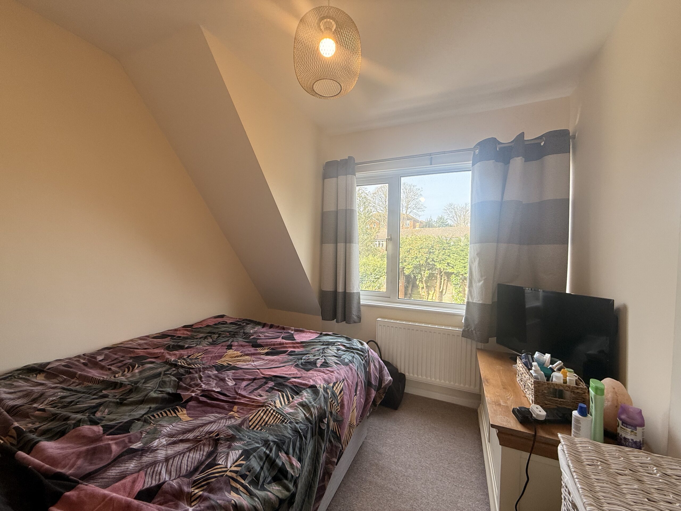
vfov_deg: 85.7
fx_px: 275
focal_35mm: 14
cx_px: 340
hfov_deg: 102.1
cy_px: 256
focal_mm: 2.22
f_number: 2.2
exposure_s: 1/149
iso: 64
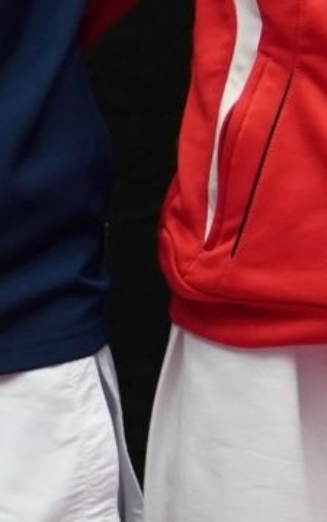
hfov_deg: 1.3
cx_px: 623
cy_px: -283
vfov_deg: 2.1
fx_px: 14373
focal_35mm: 1008
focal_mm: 132
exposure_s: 1/320
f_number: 2.8
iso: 1000
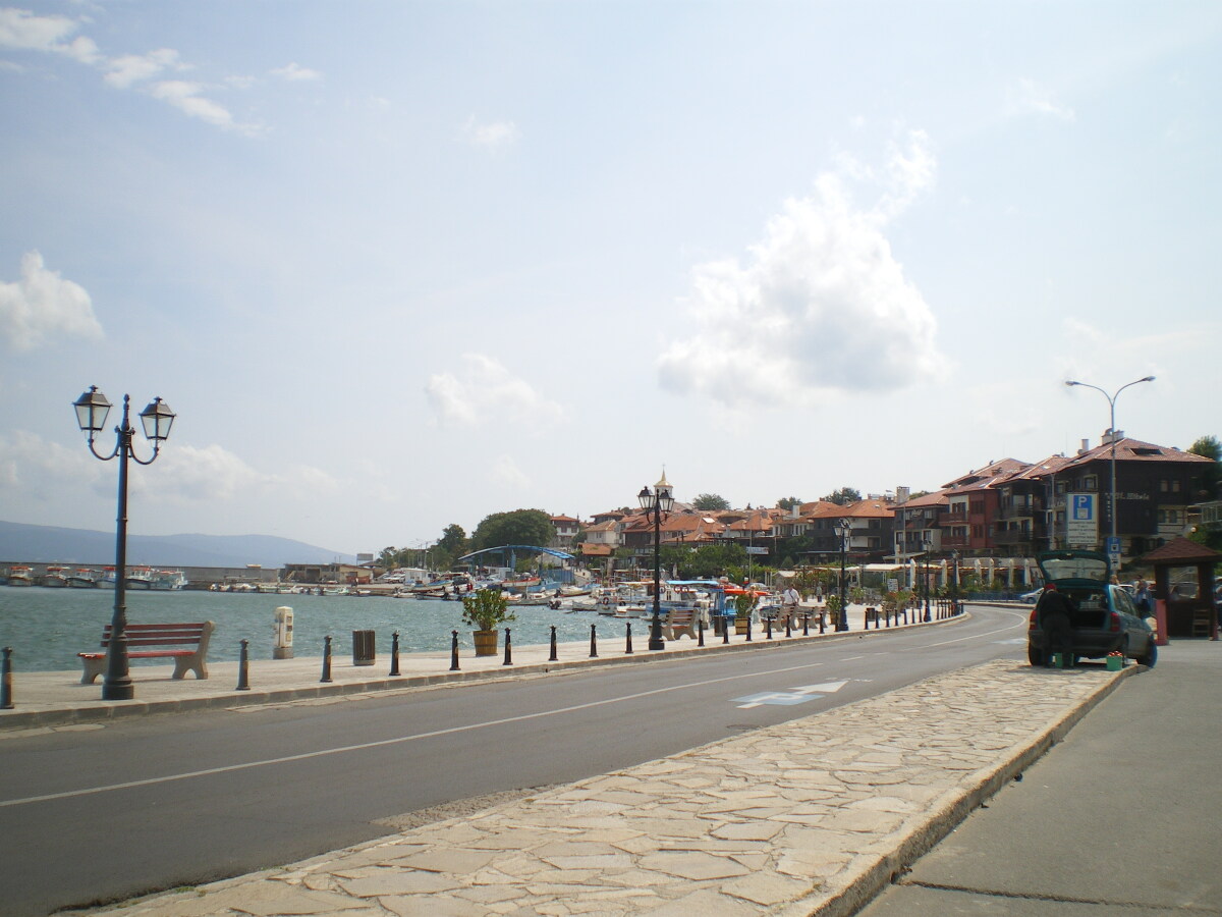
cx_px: 611
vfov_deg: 39.7
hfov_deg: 51.4
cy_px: 458
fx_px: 1271
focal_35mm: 36
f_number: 4.6
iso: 50
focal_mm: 6.3
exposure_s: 1/640
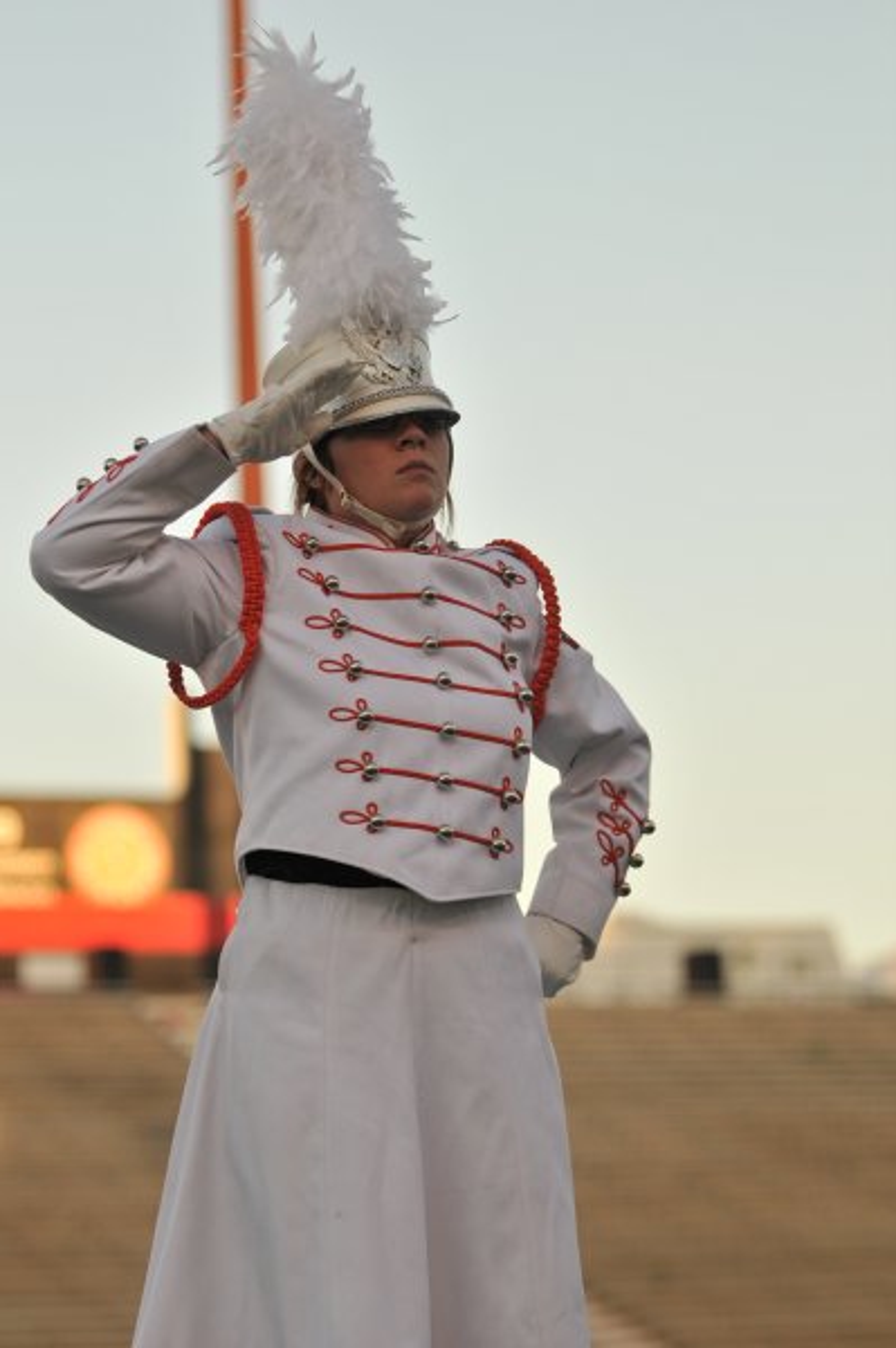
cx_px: 448
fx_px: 5329
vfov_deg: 14.4
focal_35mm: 142
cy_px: 674
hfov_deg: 9.6
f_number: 2.8
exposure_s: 1/2000
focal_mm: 95
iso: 200
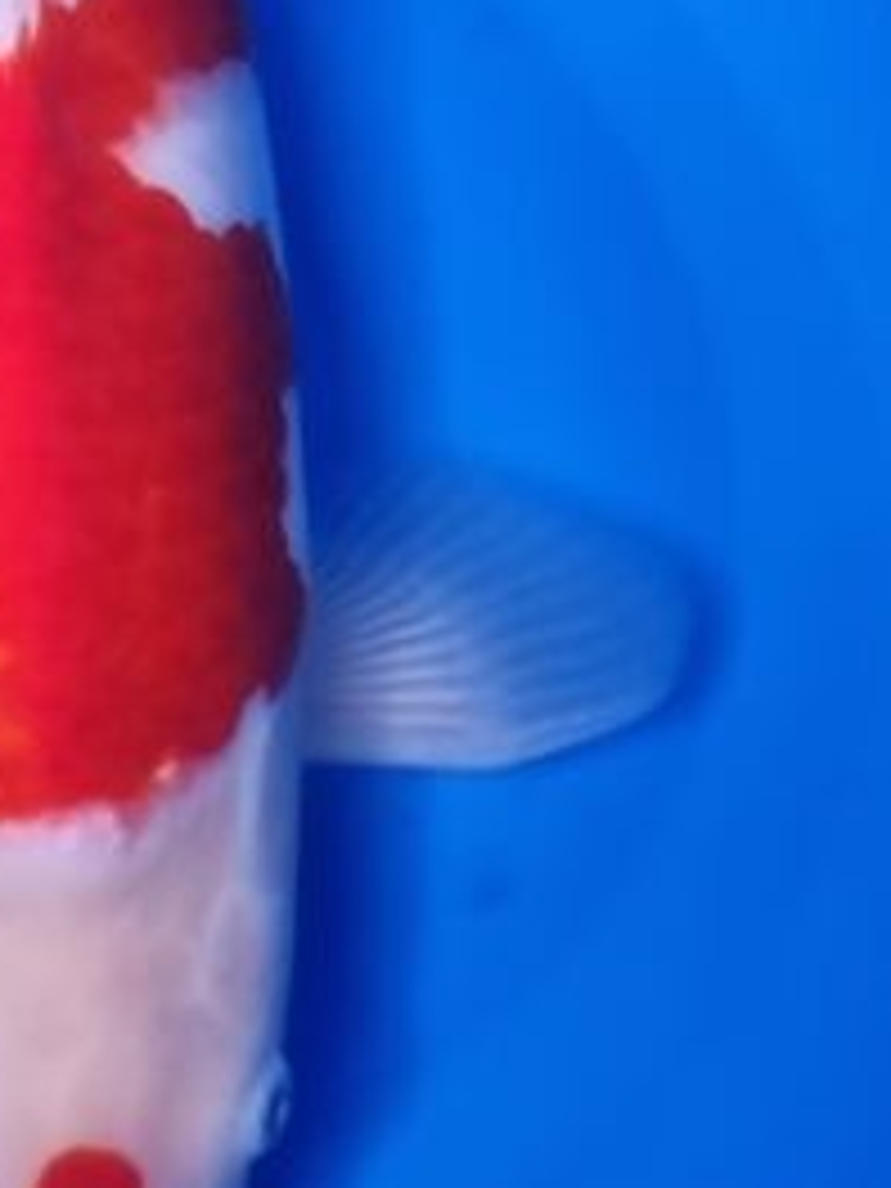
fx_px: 2025
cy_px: -135
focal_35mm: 59
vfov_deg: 29.3
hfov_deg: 23.8
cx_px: 9
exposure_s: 1/50
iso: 320
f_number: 1.8
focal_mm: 5.4
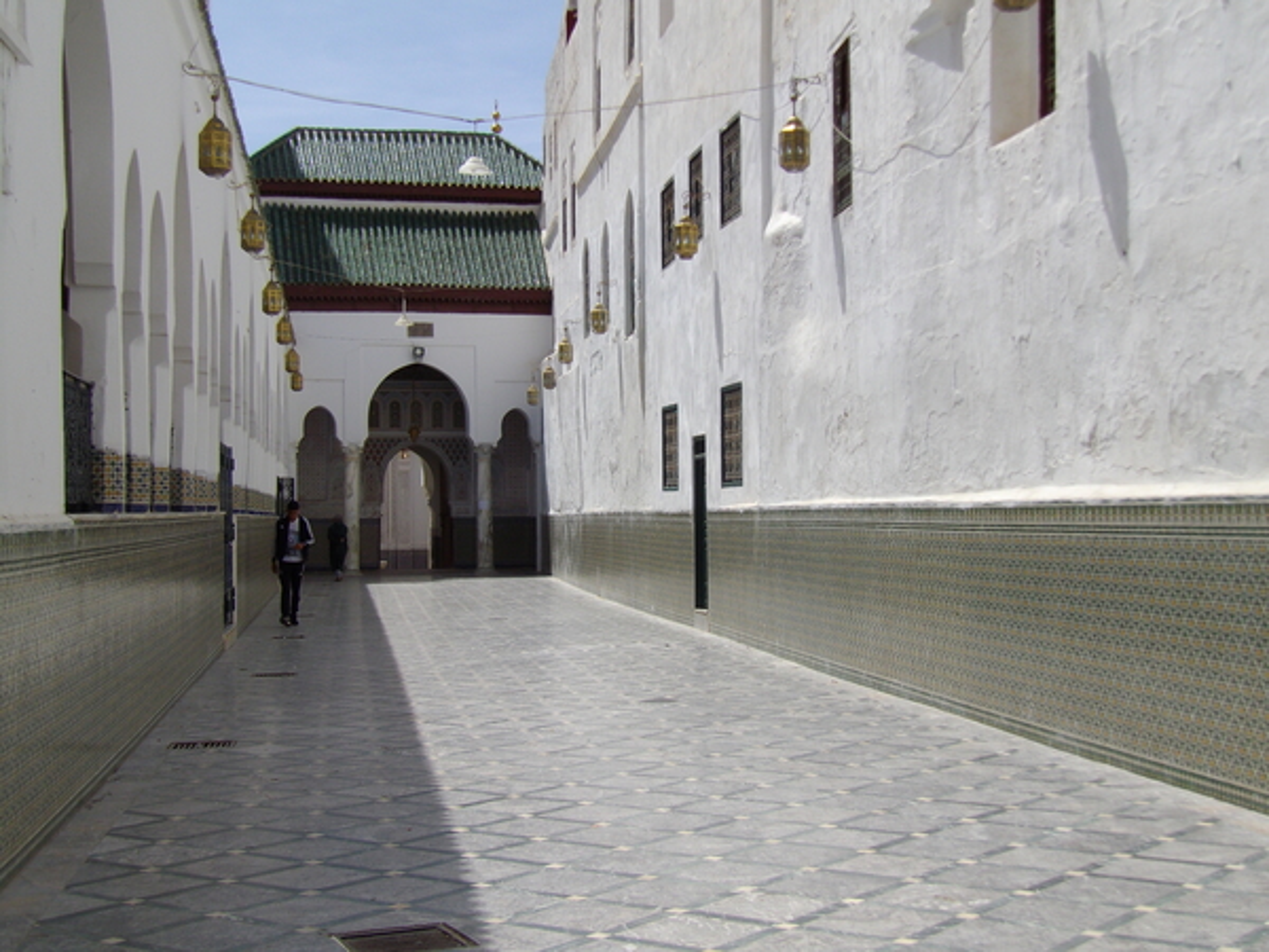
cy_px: 476
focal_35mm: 48
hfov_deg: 39.7
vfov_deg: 30.3
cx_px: 634
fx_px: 1760
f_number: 3.5
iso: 100
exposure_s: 1/1250
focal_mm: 8.5
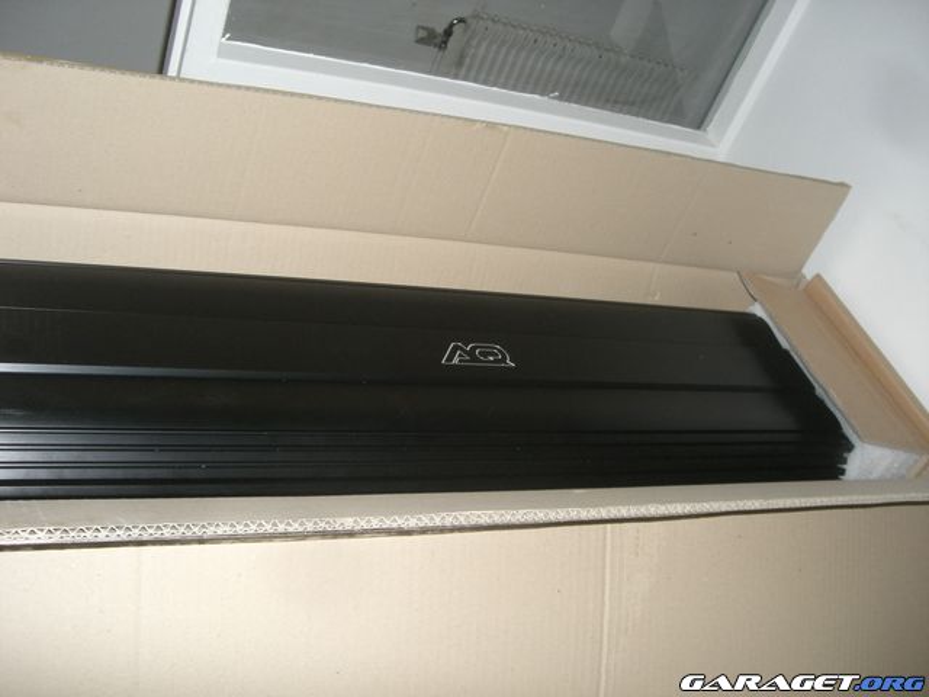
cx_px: 464
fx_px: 1020
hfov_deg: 49.0
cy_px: 348
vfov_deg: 37.7
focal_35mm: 38
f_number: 2.7
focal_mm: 6.2
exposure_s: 1/60
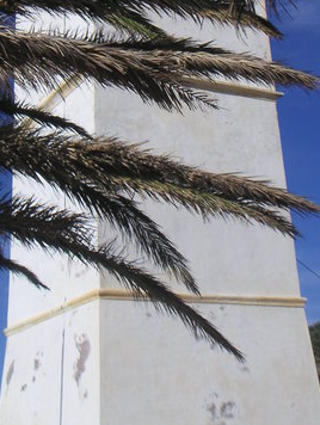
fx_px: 873
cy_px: 56
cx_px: 152
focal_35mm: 71
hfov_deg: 20.8
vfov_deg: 26.6
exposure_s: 1/350
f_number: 6.7
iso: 50
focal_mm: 6
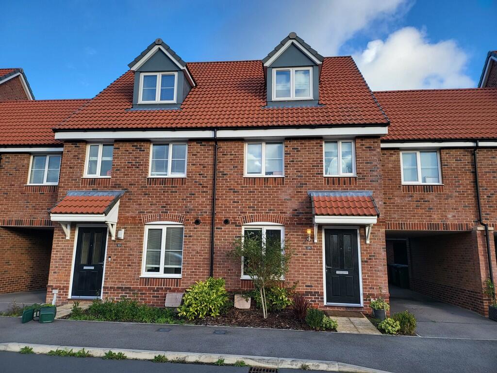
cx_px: 248
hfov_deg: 71.6
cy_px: 186
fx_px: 345
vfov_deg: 56.8
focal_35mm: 24
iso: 40
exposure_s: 1/590
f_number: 1.8
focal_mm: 5
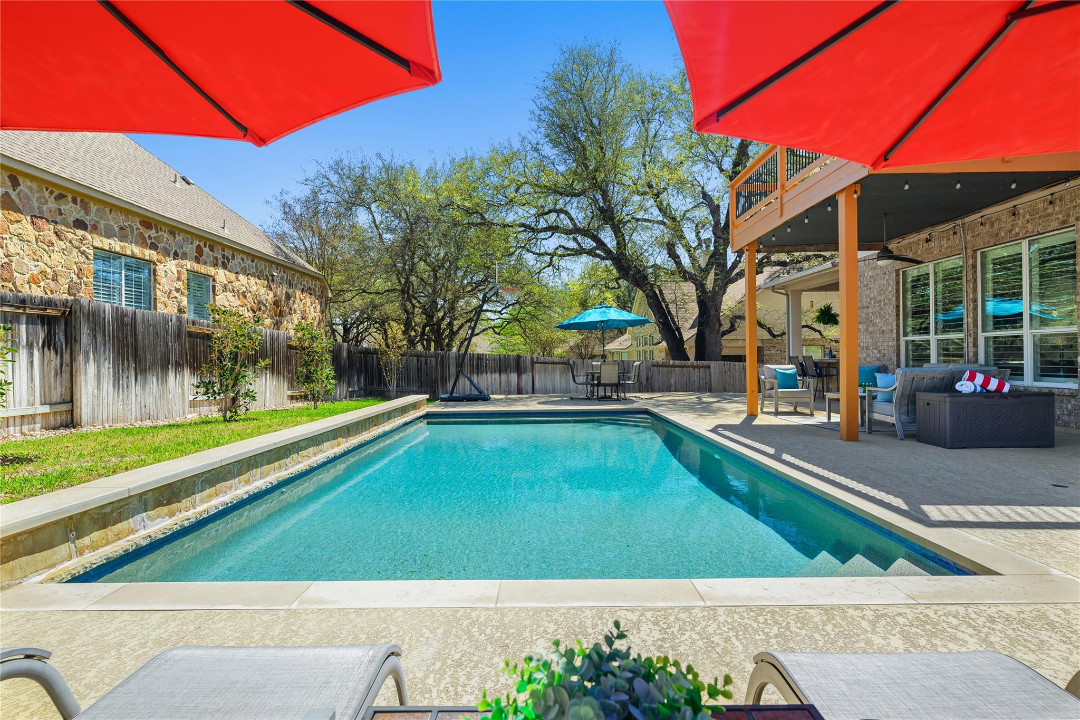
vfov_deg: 65.9
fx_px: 555
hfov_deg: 88.4
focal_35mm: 18
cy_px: 360
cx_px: 540
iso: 250
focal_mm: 18.5
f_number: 8
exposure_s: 1/80
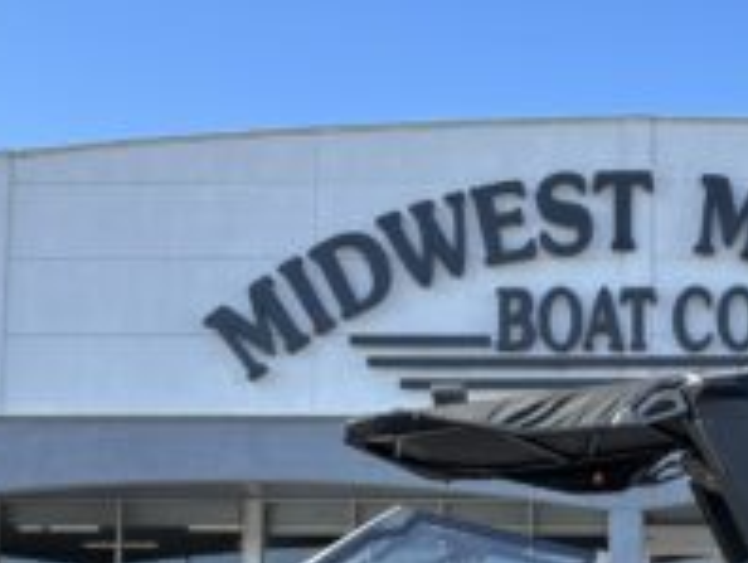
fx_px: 1514
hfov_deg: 26.9
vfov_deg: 20.6
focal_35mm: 70
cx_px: 652
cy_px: 510
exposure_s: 1/1381
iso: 50
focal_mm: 5.96
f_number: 1.6
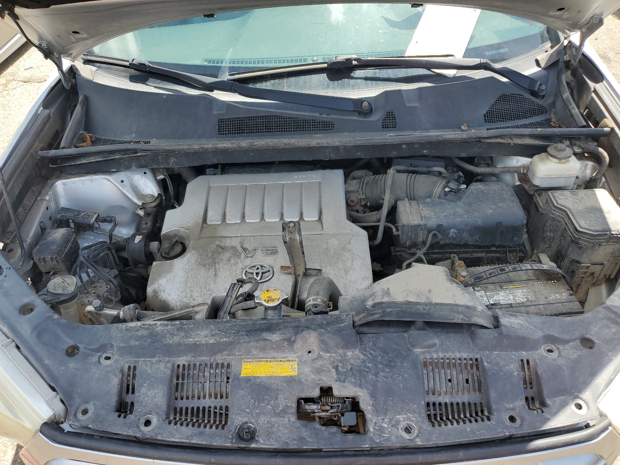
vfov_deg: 53.1
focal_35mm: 26
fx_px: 466
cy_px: 232
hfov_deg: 67.3
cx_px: 310
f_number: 1.5
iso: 50
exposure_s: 1/833
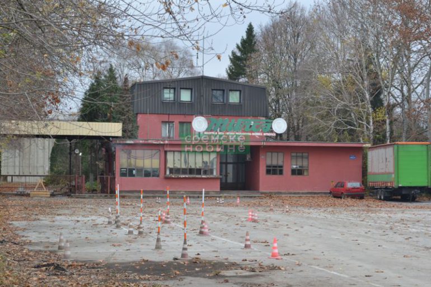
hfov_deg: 24.6
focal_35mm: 82
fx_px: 987
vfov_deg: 16.5
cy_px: 144
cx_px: 216
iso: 200
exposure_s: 1/100
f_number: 8
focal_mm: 55
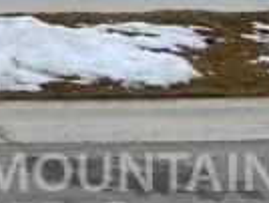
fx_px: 965
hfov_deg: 12.7
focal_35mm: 124
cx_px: -353
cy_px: -100
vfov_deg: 11.5
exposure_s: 1/397
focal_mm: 4.2
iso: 32
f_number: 1.6
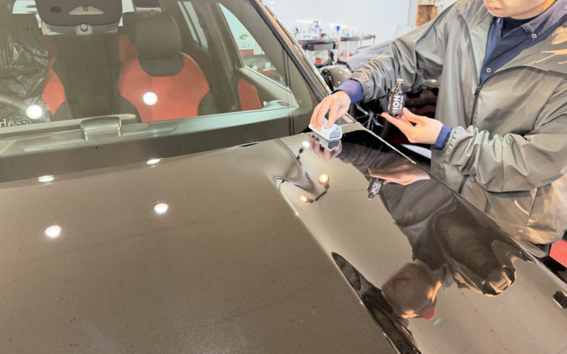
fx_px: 402
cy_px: 143
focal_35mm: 26
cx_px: 280
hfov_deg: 70.4
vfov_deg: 47.3
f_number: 1.78
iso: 200
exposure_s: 1/60
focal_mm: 6.76
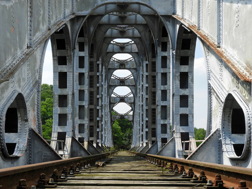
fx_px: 364
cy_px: 94
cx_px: 126
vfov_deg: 29.1
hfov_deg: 38.2
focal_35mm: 50
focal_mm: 9
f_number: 4
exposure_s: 1/800
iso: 100
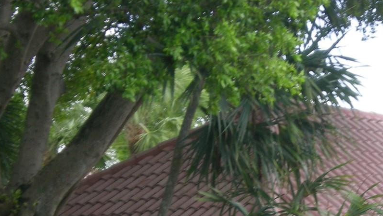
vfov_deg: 7.4
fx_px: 1645
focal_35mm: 162
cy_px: 286
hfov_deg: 13.2
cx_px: 330
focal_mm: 12.3
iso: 104
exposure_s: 1/127
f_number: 4.6
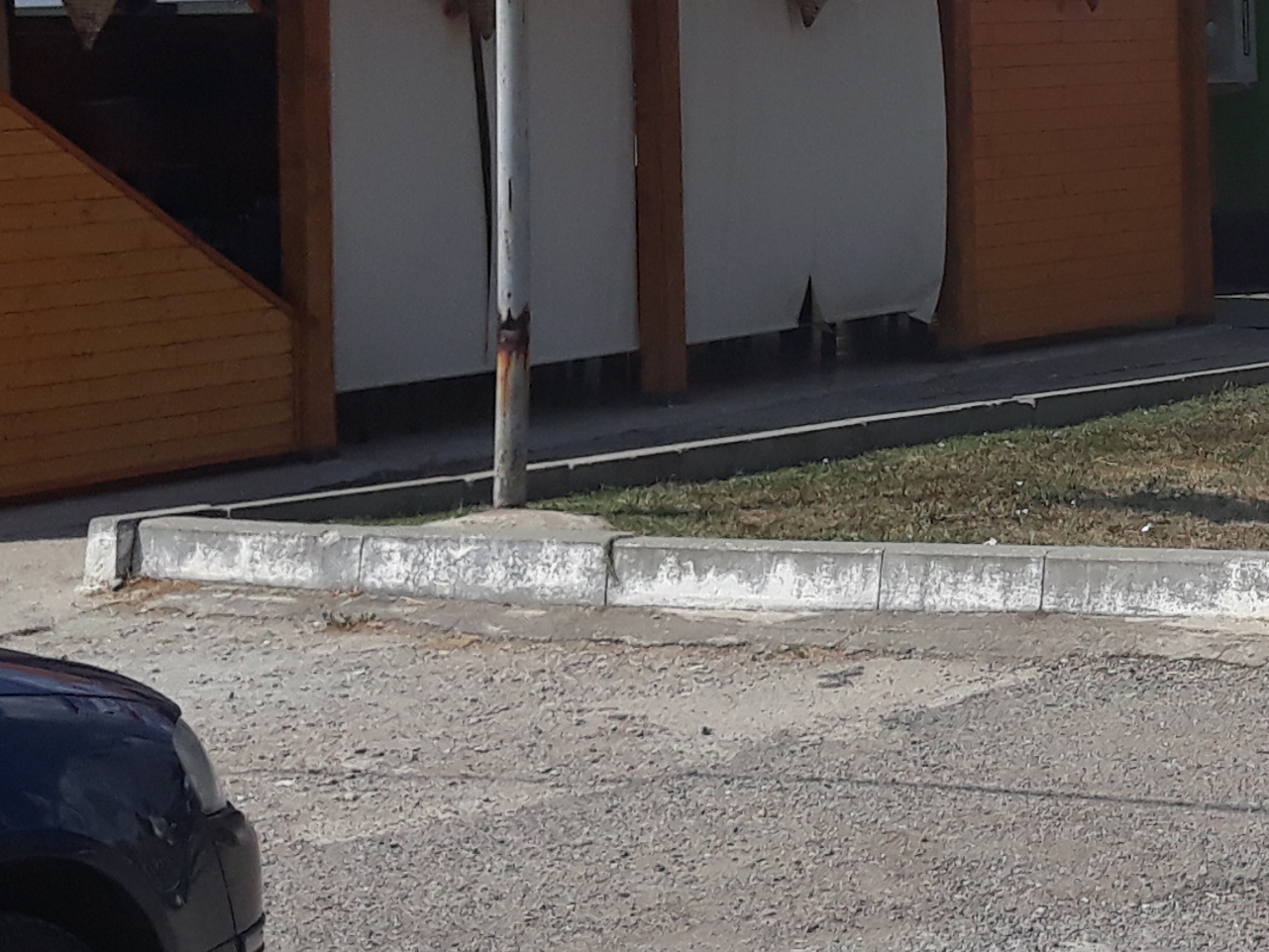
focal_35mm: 87
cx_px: 1220
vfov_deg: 16.4
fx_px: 3190
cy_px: -131
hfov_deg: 21.8
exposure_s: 1/3106
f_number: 1.7
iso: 40
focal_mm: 3.71
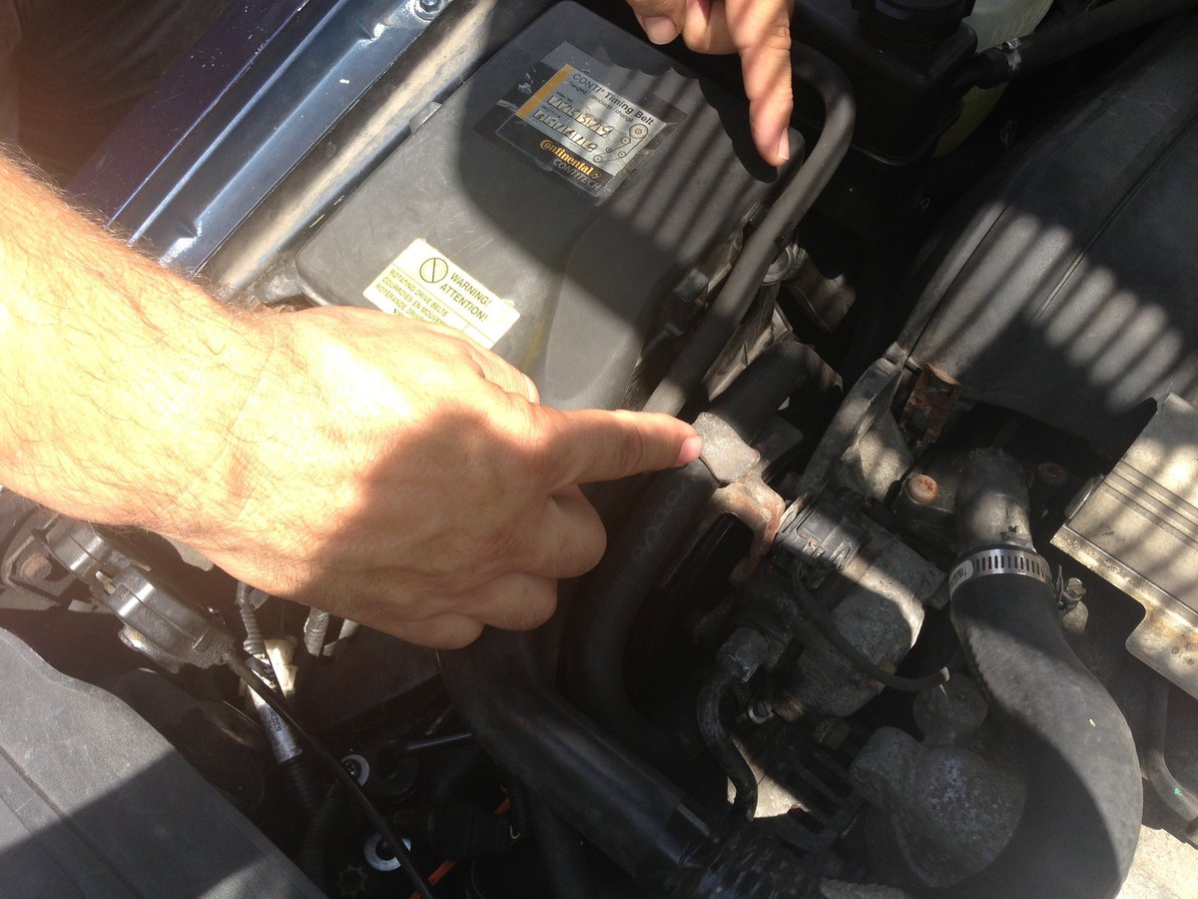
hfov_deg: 55.4
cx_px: 599
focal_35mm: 33
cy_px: 450
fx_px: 1142
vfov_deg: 42.9
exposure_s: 1/407
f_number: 2.4
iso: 50
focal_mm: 4.13
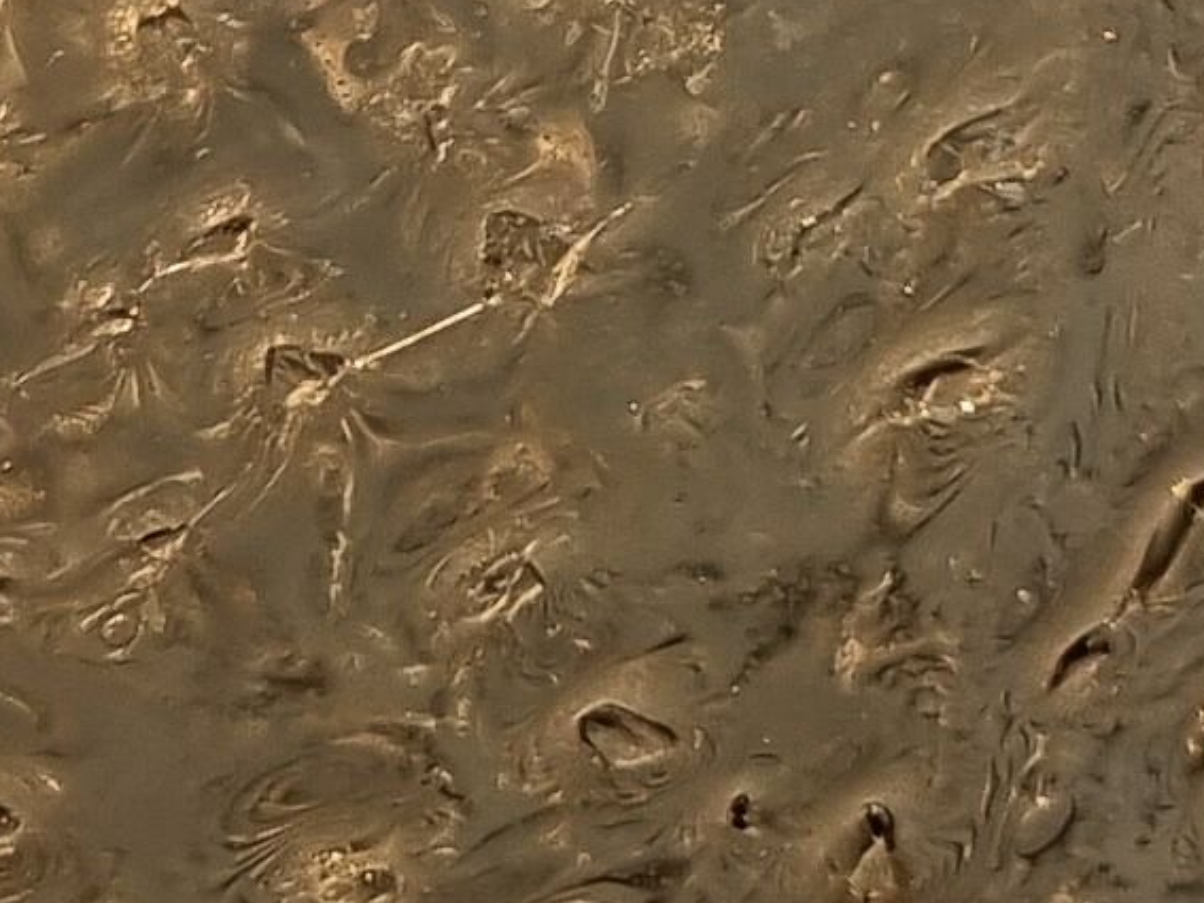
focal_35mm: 185
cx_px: -293
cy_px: -824
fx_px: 6433
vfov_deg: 7.7
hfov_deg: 10.5
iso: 50
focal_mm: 5.4
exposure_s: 1/244
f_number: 1.8
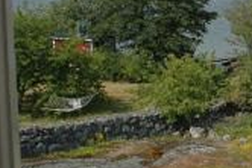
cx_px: 483
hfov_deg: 16.0
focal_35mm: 104
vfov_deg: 13.0
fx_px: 729
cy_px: 3
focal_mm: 18
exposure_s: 1/500
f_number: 11
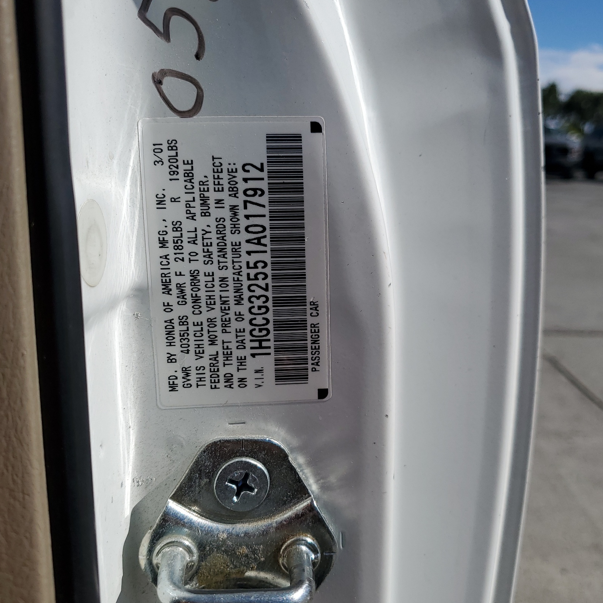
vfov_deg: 52.5
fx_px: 611
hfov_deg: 52.5
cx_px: 304
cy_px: 328
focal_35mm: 31
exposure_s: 1/10000
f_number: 1.5
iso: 50
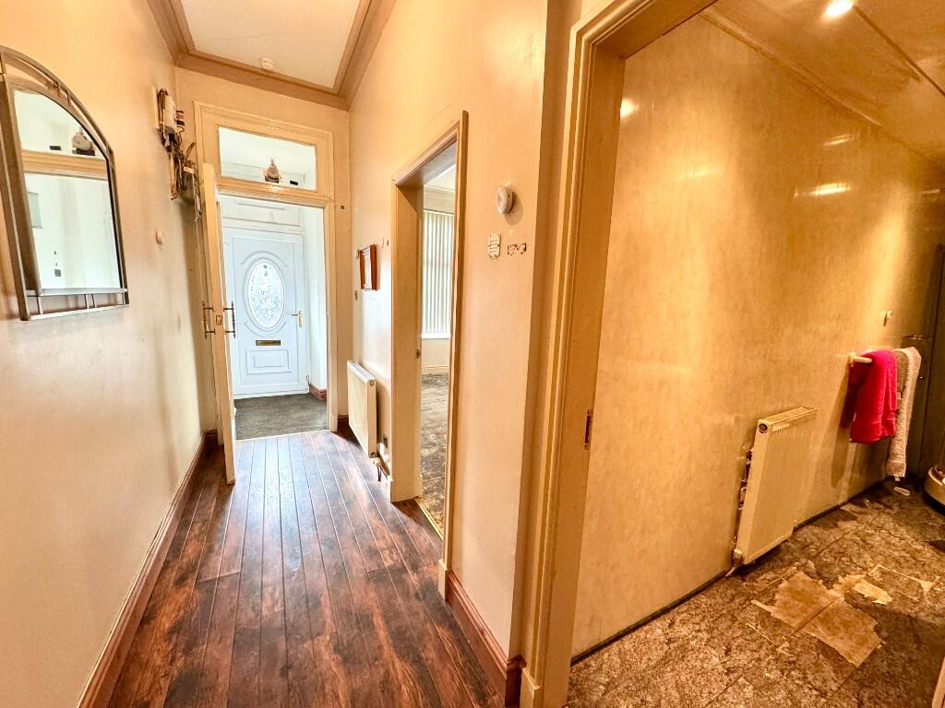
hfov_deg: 102.1
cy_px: 354
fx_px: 382
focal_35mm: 14
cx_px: 472
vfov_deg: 85.7
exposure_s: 1/100
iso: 250
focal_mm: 2.22
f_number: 2.2
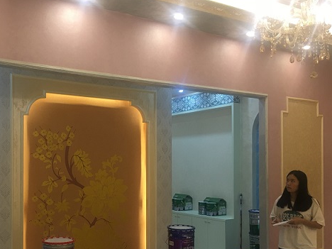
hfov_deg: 46.1
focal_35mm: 40
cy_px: 164
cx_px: 111
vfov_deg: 35.6
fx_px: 384
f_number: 2.2
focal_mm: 4.15
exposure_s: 1/17
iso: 32
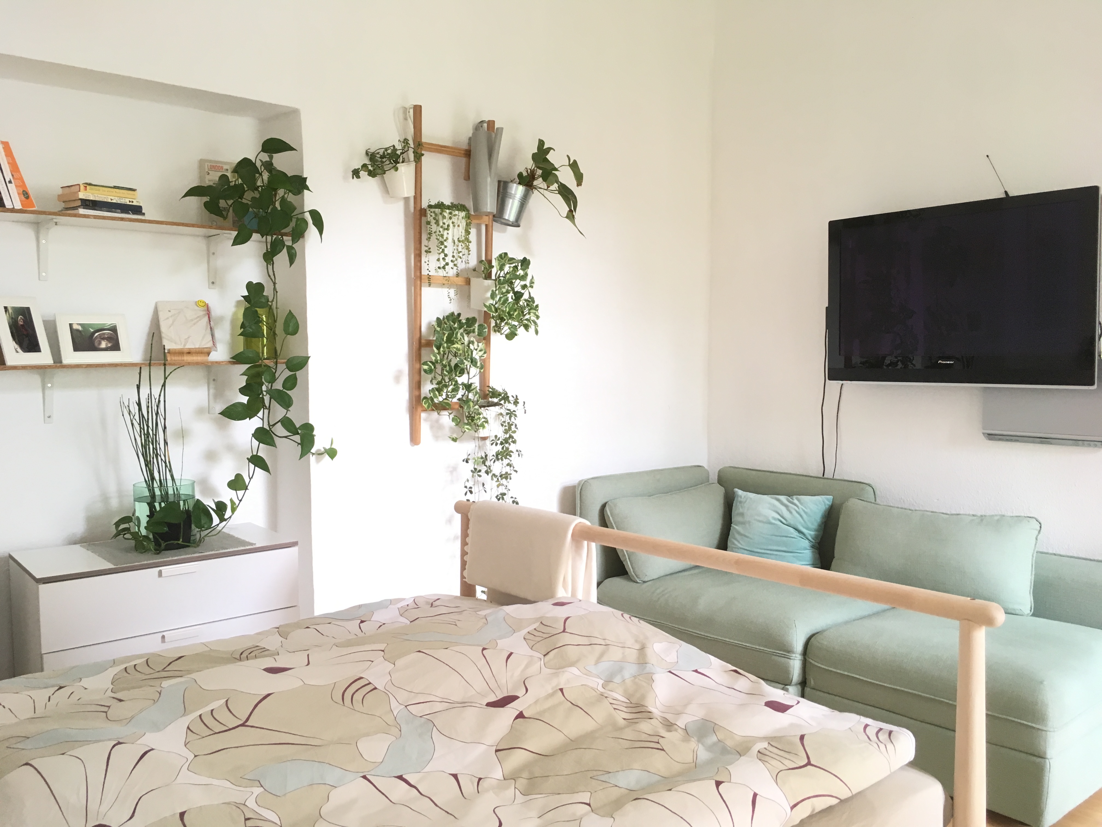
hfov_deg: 61.7
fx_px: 923
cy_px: 414
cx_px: 551
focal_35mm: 29
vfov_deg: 48.2
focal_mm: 4.15
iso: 100
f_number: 2.2
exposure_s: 1/33
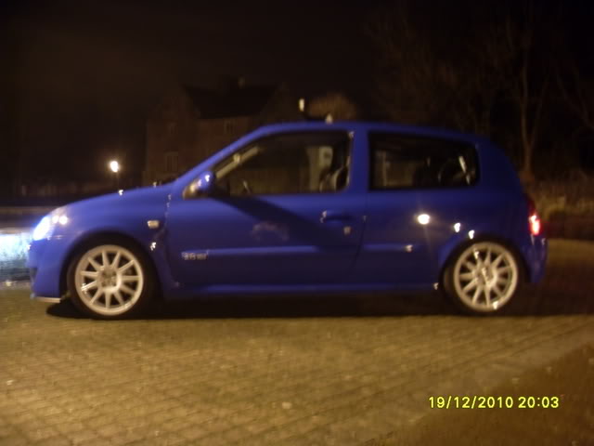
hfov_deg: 54.0
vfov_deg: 41.8
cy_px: 223
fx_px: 583
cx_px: 297
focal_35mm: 34
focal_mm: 6.3
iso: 200
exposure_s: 1
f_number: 2.8
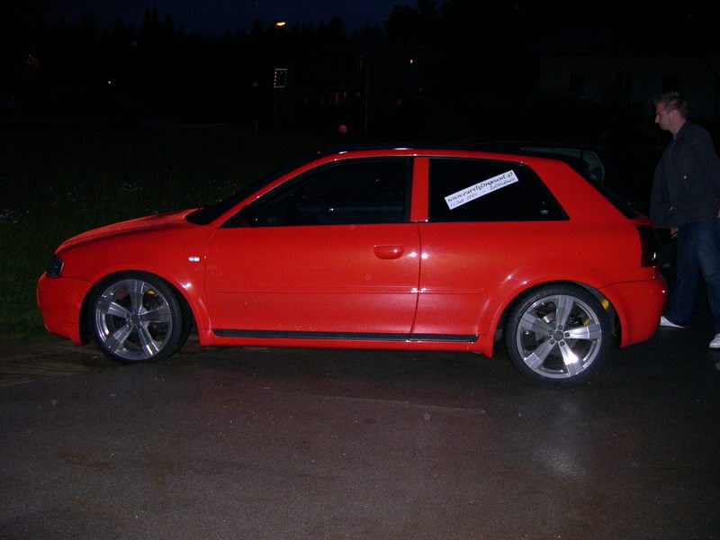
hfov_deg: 49.0
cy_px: 270
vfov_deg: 37.7
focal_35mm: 38
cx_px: 360
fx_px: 790
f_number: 2.8
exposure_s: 1/60
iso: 400
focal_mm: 8
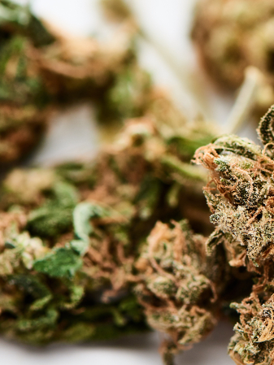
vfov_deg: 7.3
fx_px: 2848
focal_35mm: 270
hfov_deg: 5.5
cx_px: 423
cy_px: 213
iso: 160
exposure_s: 1/160
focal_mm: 105
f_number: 9
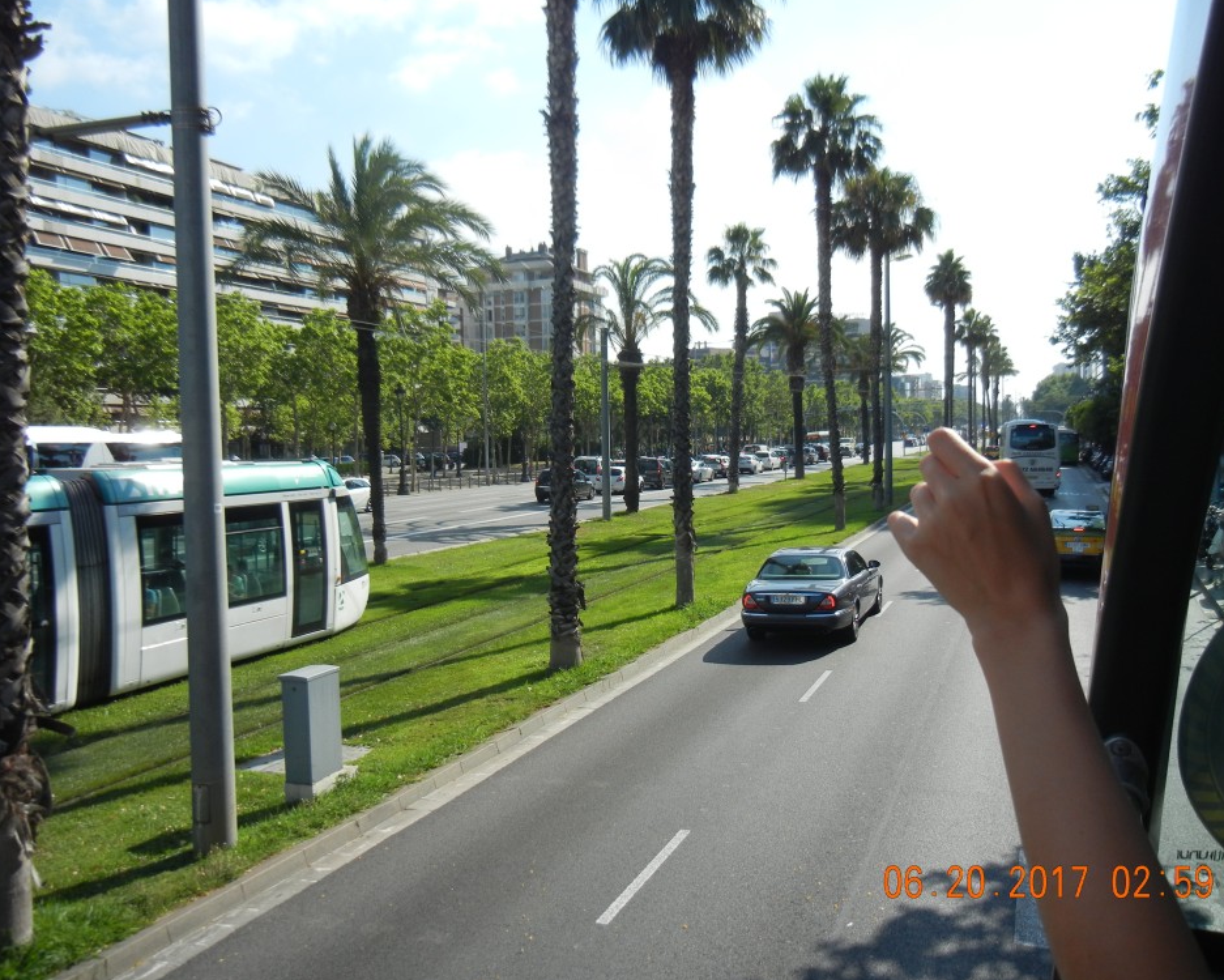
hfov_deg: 55.6
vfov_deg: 45.8
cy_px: 485
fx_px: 1159
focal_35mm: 32
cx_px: 626
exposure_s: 1/319
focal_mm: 5.4
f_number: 7
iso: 160
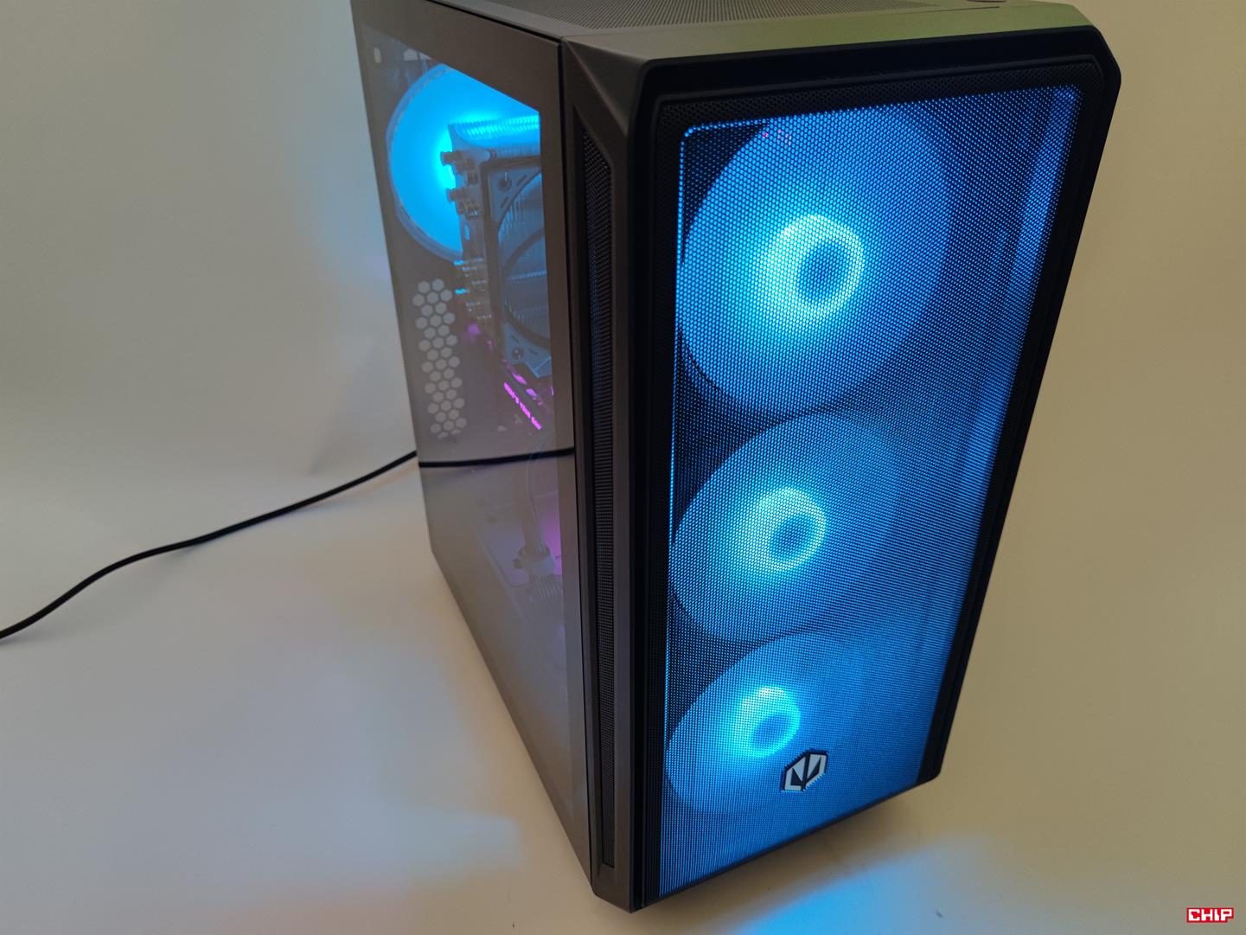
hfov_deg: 69.4
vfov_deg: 54.9
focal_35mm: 25
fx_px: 900
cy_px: 468
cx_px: 623
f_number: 1.85
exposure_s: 1/50
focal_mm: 6.78
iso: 243
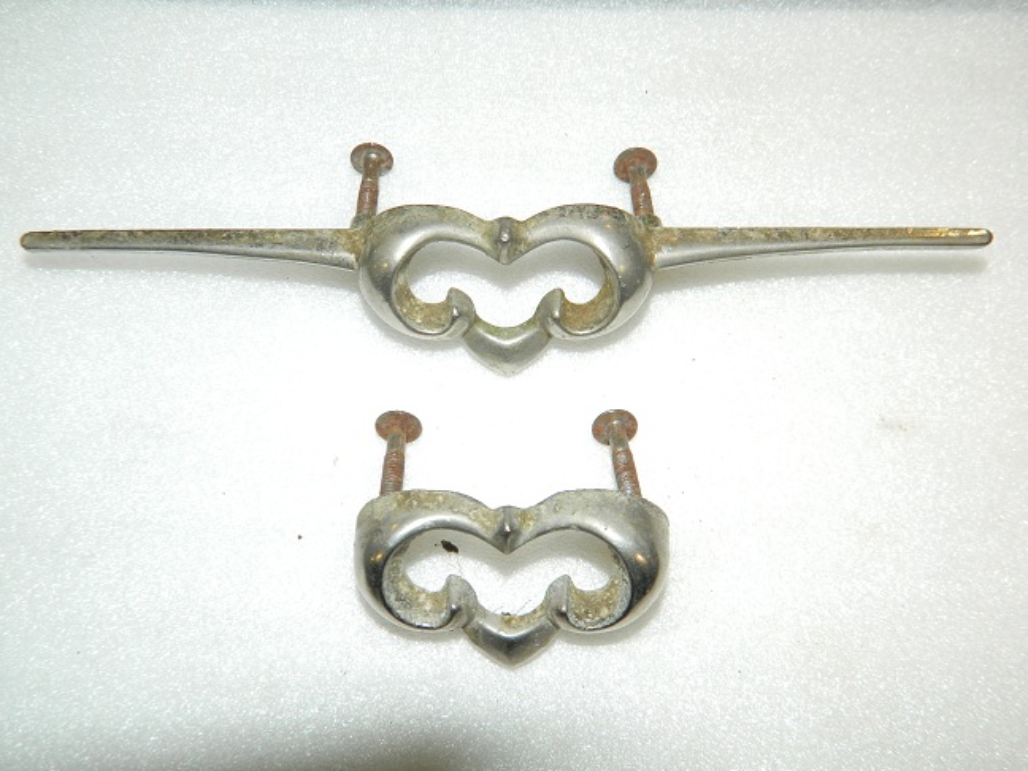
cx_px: 514
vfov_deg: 40.7
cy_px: 386
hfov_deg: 52.6
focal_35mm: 35
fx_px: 1039
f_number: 3.3
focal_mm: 6.2
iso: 200
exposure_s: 1/30
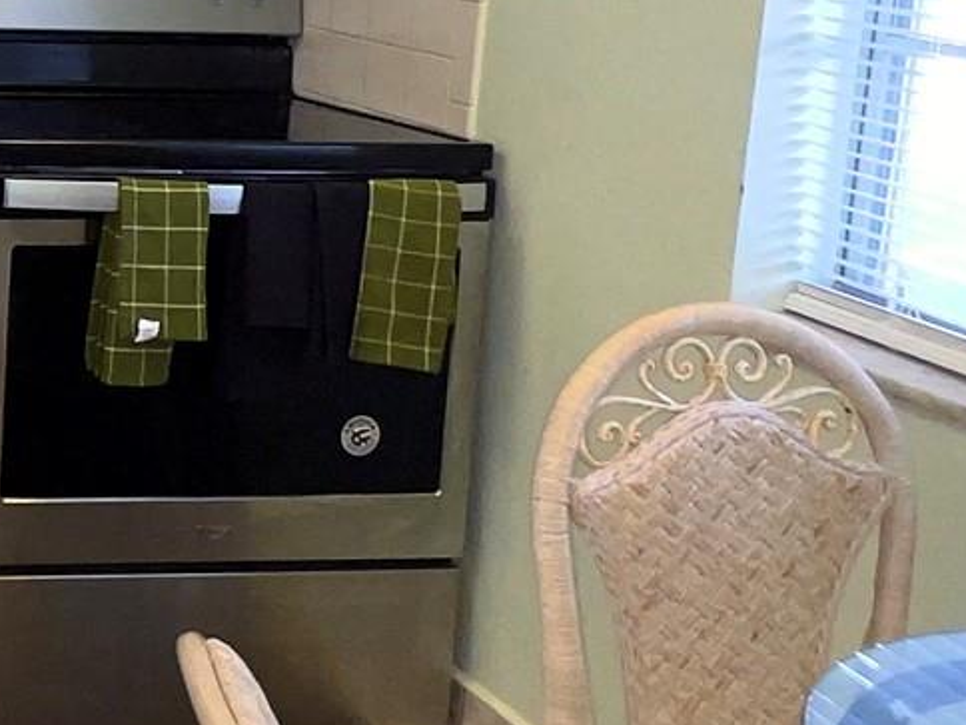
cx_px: -415
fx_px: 1535
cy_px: 46
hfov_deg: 26.8
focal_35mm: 55
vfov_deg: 25.6
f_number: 1.8
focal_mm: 1.57
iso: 125
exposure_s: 1/60
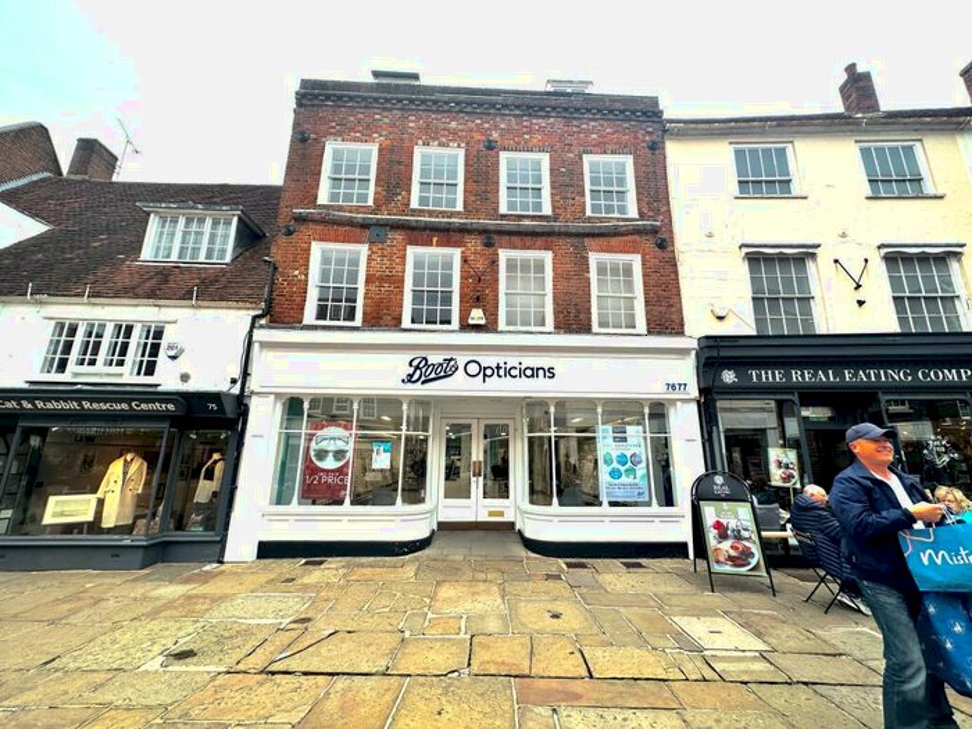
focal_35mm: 14
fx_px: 393
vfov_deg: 85.7
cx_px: 486
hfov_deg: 102.1
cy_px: 364
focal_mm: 2.22
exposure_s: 1/500
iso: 40
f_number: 2.2
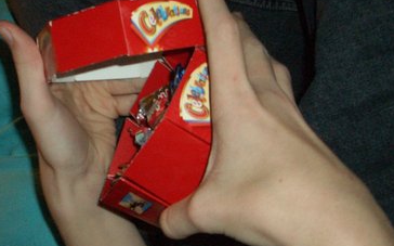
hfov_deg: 33.1
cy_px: 120
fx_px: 644
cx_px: 84
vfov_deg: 21.6
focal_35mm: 60
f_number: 2.6
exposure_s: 1/60
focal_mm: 5.8
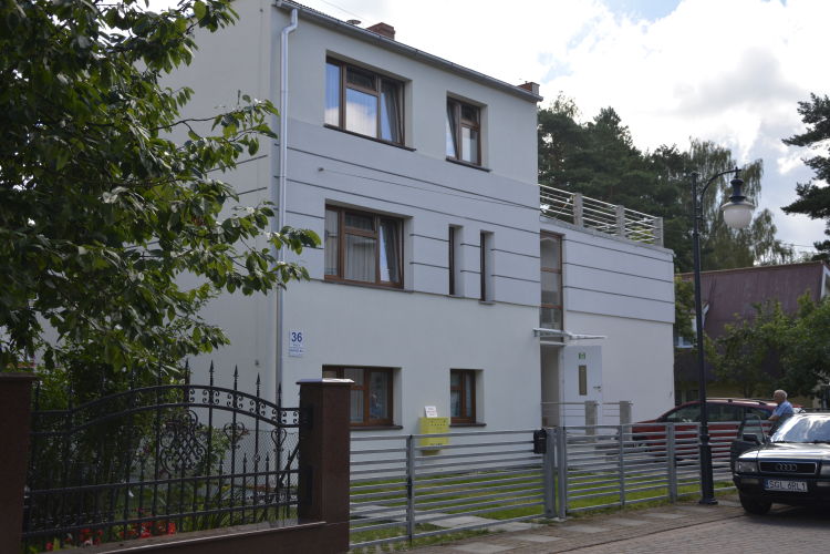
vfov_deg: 31.9
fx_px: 968
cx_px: 415
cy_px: 277
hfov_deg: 46.4
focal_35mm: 42
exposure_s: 1/1600
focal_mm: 28
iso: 400
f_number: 4.5
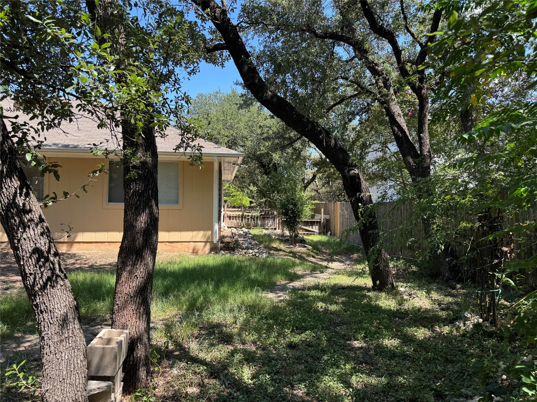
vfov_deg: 56.8
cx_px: 268
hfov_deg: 71.6
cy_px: 201
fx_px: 372
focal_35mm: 24
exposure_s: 1/842
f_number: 1.78
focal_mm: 6.76
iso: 80
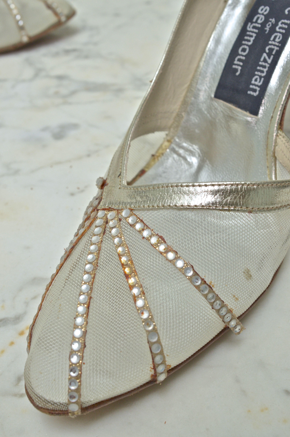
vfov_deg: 46.5
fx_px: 510
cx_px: 145
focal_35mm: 42
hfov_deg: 31.8
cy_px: 218
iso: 800
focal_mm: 28
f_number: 10
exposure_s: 1/160
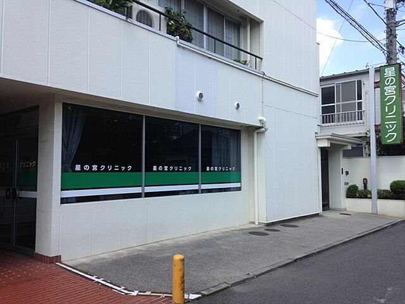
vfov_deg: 42.9
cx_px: 202
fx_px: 386
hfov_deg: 55.4
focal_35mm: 33
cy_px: 152
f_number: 2.4
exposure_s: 1/653
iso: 50
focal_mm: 4.12
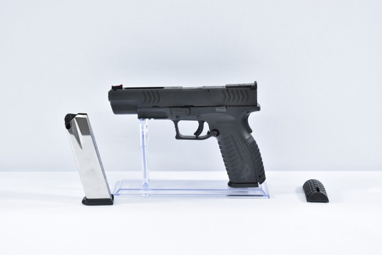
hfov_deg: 27.0
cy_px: 128
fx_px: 796
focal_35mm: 75
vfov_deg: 18.2
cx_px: 191
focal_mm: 50
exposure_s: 1/20
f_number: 5.6
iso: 640
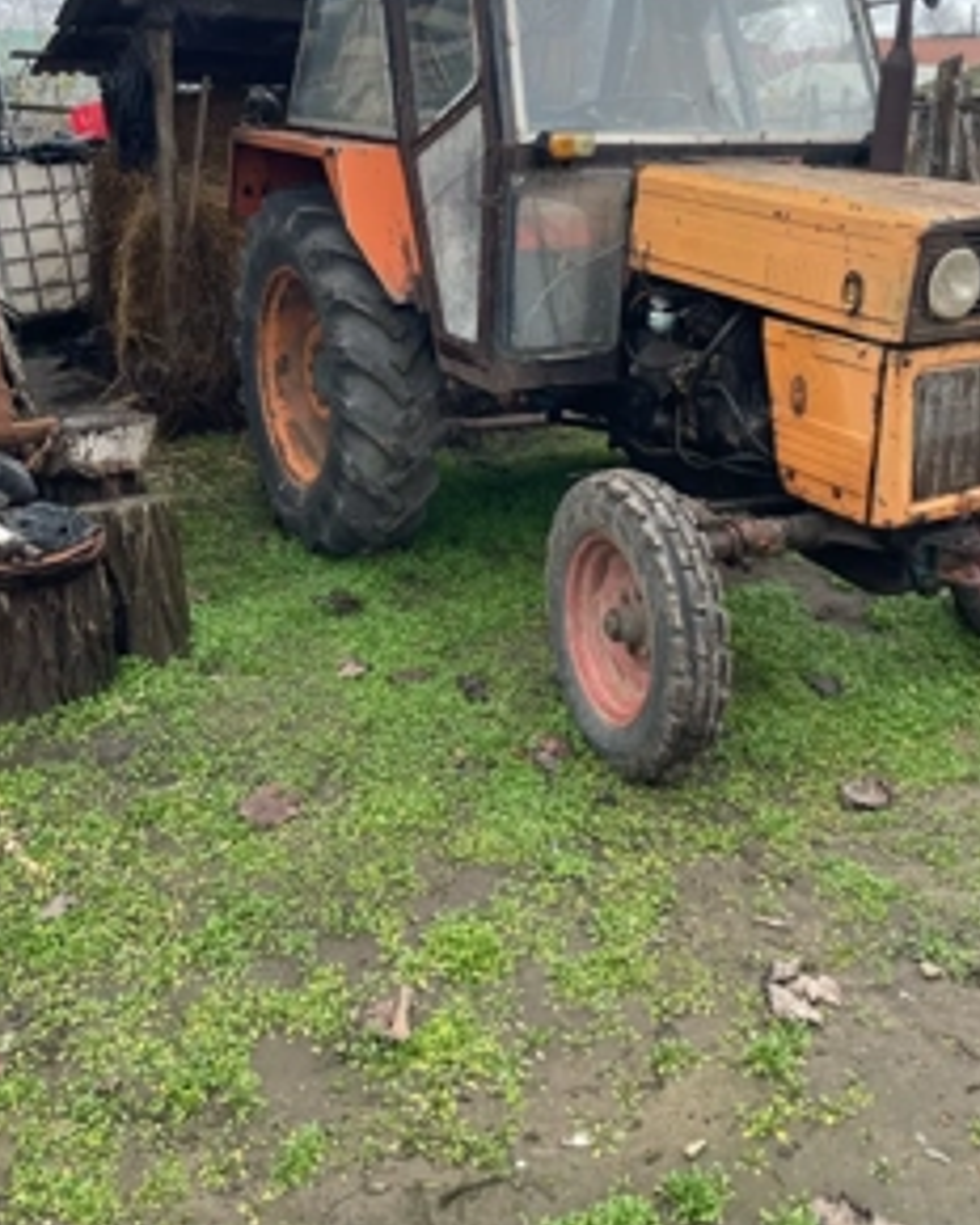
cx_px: 608
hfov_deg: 41.9
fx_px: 1269
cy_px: 393
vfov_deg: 50.5
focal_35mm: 35
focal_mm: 4.2
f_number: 1.6
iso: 32
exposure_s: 1/171
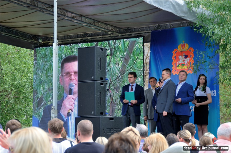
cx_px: 116
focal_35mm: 112
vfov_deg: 12.1
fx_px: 721
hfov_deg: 18.2
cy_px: 76
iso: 200
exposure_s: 1/125
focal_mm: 75
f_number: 6.3
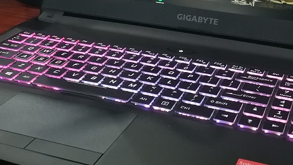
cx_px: 159
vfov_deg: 18.4
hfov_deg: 32.3
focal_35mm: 65
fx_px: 505
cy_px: 28
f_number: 2.2
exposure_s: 1/20
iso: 500
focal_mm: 3.95
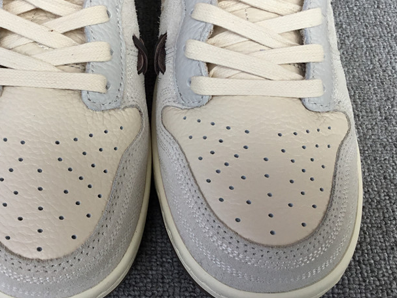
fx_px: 527
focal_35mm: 46
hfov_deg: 40.9
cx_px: 147
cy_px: 106
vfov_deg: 31.3
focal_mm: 3.3
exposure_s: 1/519
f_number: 2.4
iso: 25
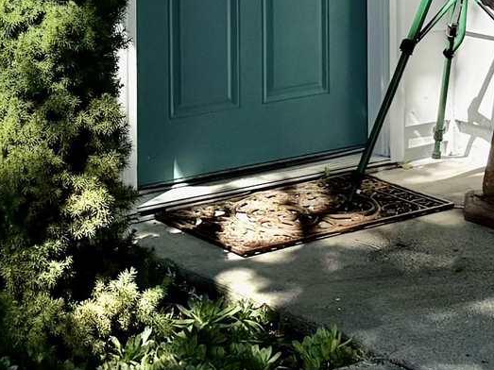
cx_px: 375
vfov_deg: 10.1
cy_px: -214
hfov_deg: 13.9
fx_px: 2012
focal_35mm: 141
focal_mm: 6.76
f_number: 1.78
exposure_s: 1/3145
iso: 100
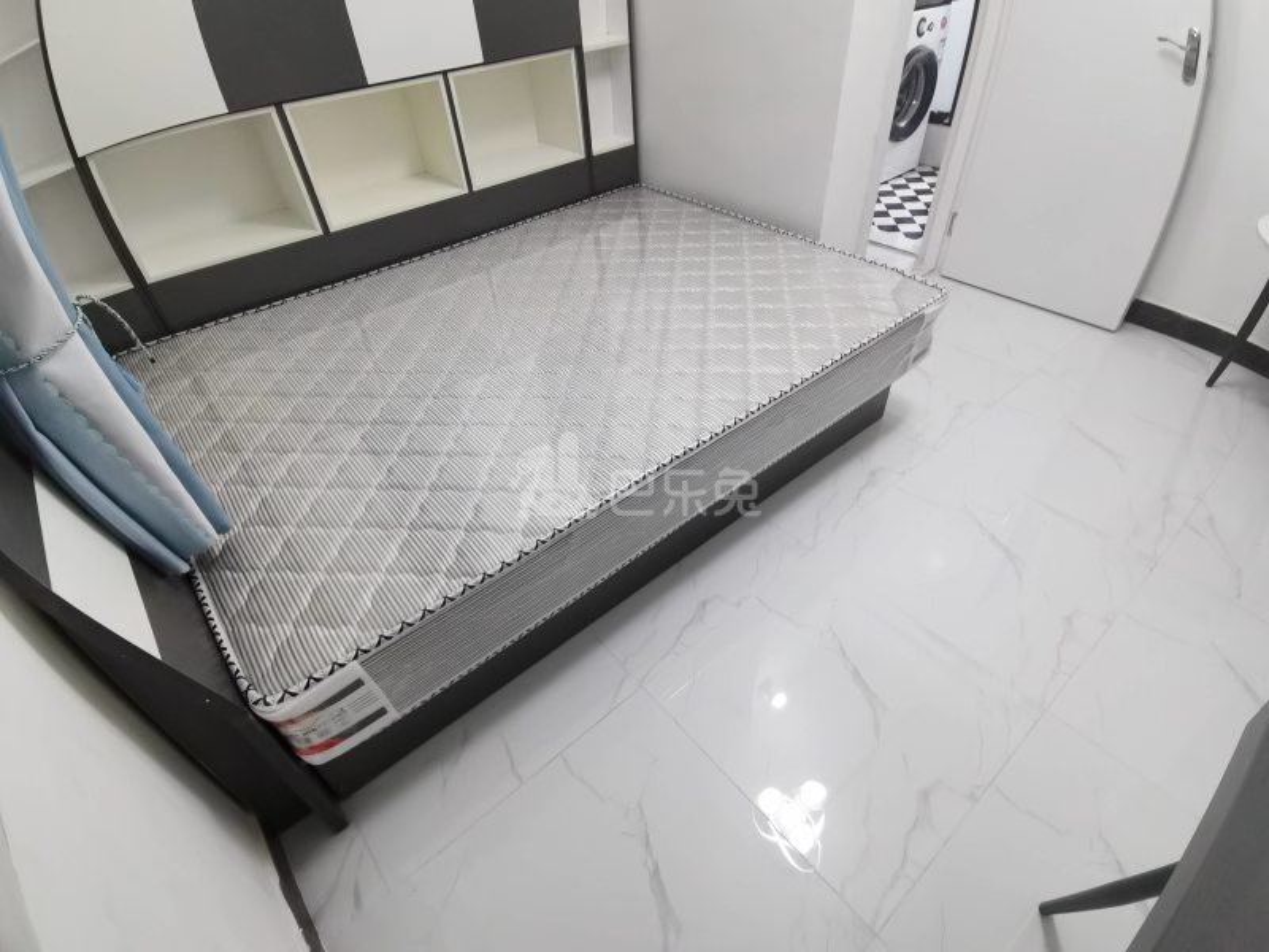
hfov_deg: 91.0
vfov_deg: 74.7
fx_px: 623
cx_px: 634
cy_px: 476
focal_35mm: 17
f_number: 2.4
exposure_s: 1/50
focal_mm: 1.78
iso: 200
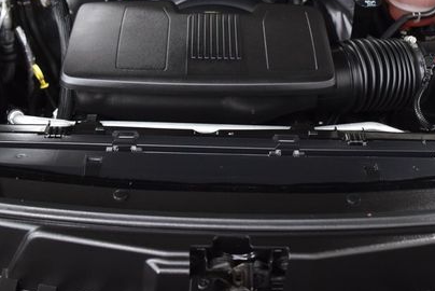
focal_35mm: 57
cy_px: 77
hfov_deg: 35.0
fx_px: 689
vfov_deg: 23.6
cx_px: 223
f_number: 2.8
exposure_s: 1/40
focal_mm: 24
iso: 1600
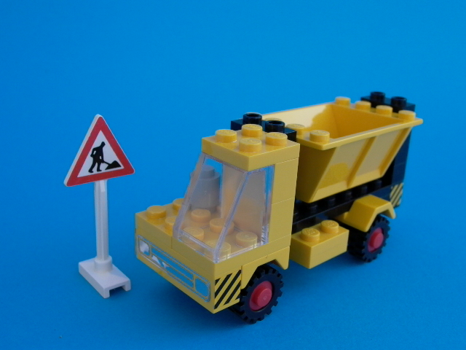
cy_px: 175
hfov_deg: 49.0
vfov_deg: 37.7
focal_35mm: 38
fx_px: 512
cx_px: 233
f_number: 4.2
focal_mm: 8.19
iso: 100
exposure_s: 1/326
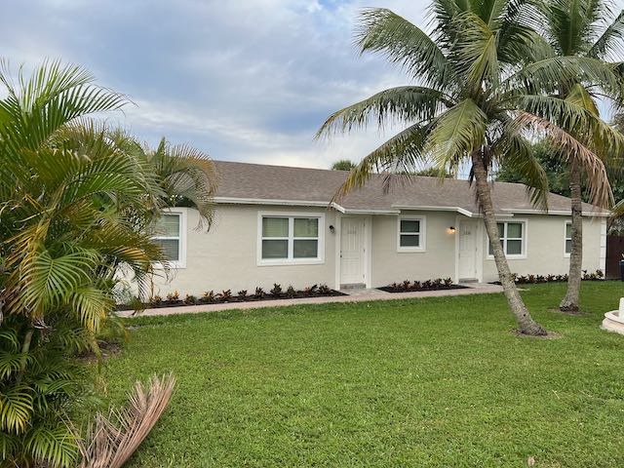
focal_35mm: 26
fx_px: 469
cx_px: 312
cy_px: 234
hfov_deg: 67.3
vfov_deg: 53.1
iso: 50
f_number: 1.5
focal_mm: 5.7
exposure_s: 1/957
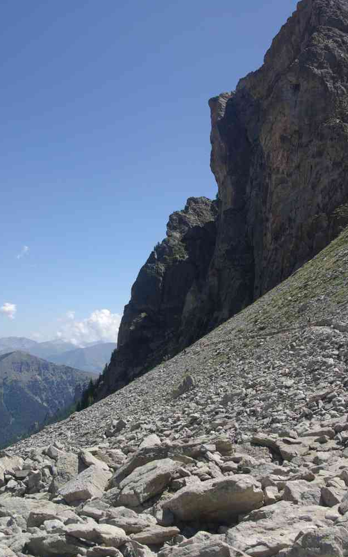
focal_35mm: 40
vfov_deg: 49.3
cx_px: 172
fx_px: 607
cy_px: 280
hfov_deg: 32.0
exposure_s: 1/180
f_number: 8
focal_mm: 26
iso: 100
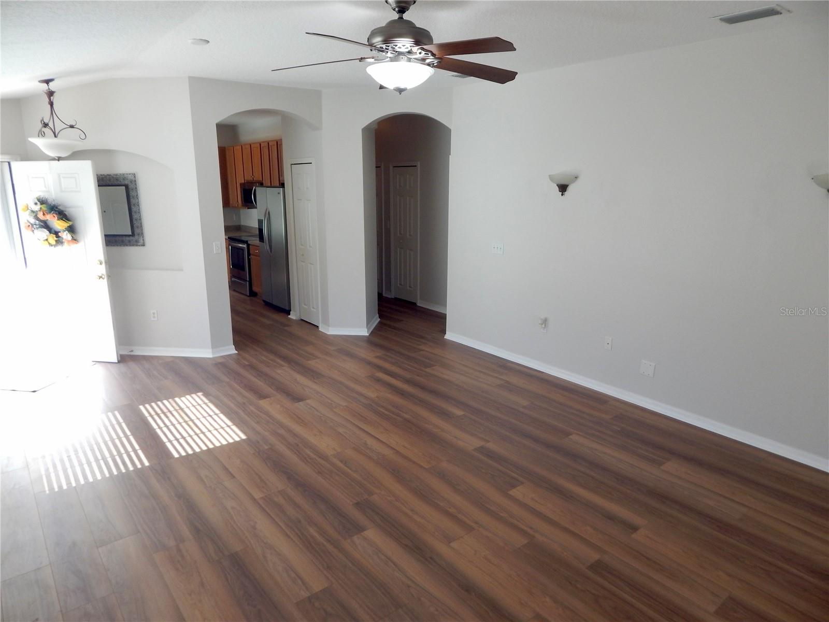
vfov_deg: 61.1
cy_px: 311
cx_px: 414
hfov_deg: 76.4
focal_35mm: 22
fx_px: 527
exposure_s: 1/100
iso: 125
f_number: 3
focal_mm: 4
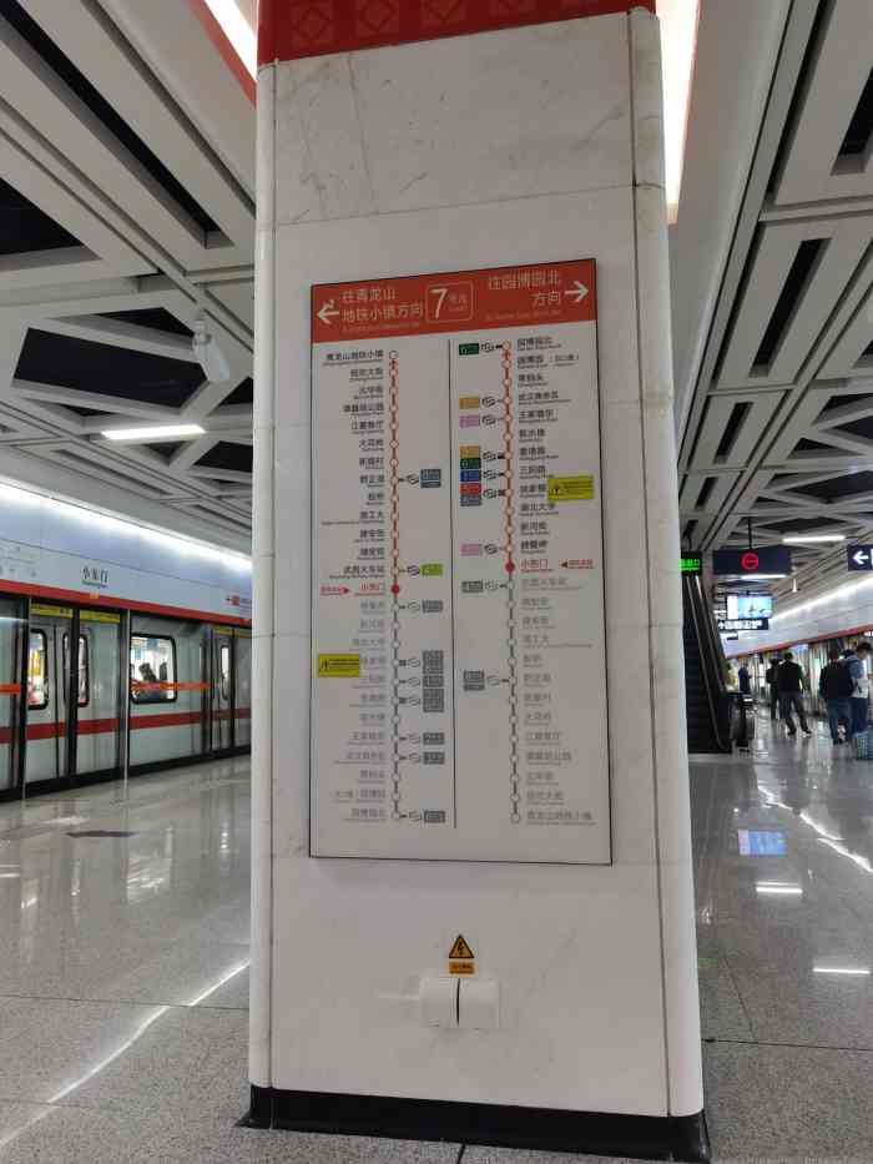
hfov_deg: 51.4
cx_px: 436
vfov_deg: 65.3
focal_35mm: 27
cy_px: 582
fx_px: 908
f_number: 1.9
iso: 160
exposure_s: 1/100
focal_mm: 6.71
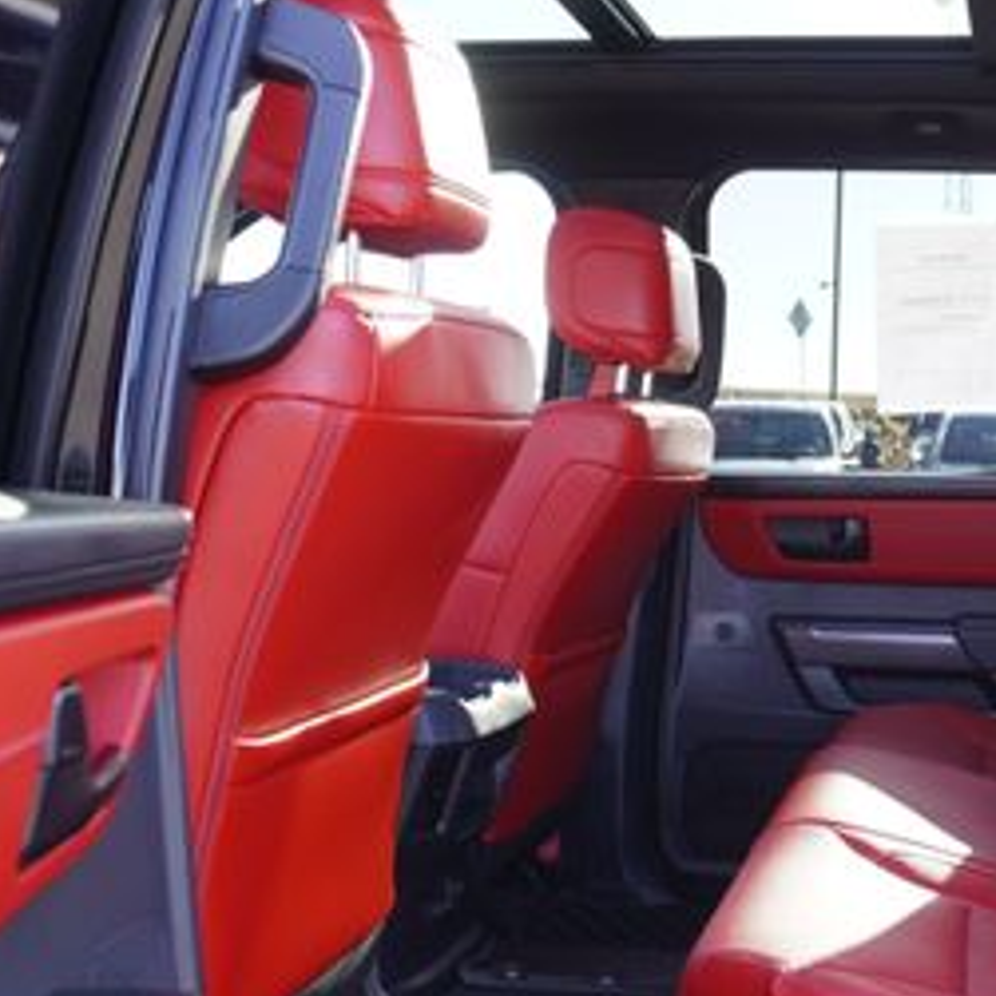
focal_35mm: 52
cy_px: 742
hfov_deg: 32.2
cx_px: 750
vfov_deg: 32.2
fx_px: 1693
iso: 200
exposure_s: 1/60
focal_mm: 16
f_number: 4
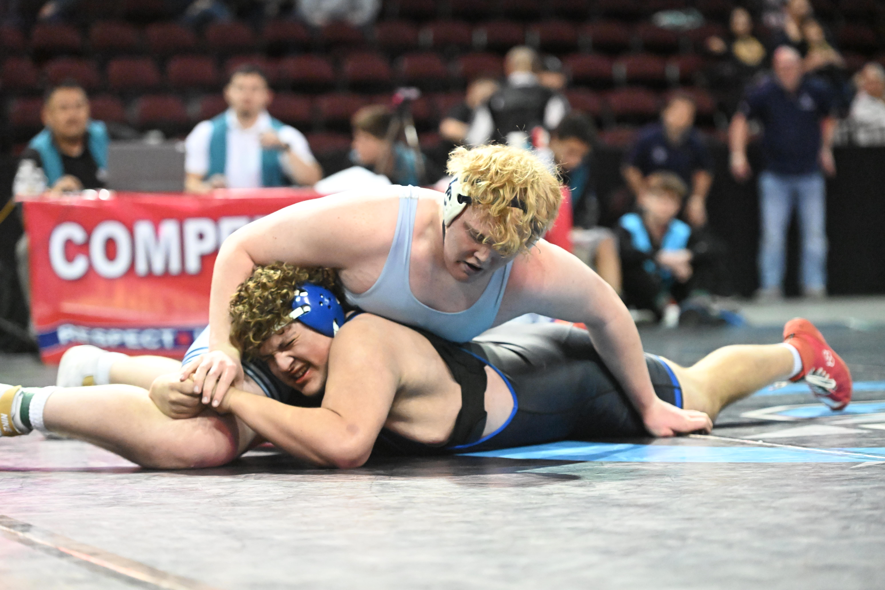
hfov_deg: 16.4
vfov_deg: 11.0
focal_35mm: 125
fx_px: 3073
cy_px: 295
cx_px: 442
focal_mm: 125
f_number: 2.8
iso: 18000
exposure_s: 1/1000
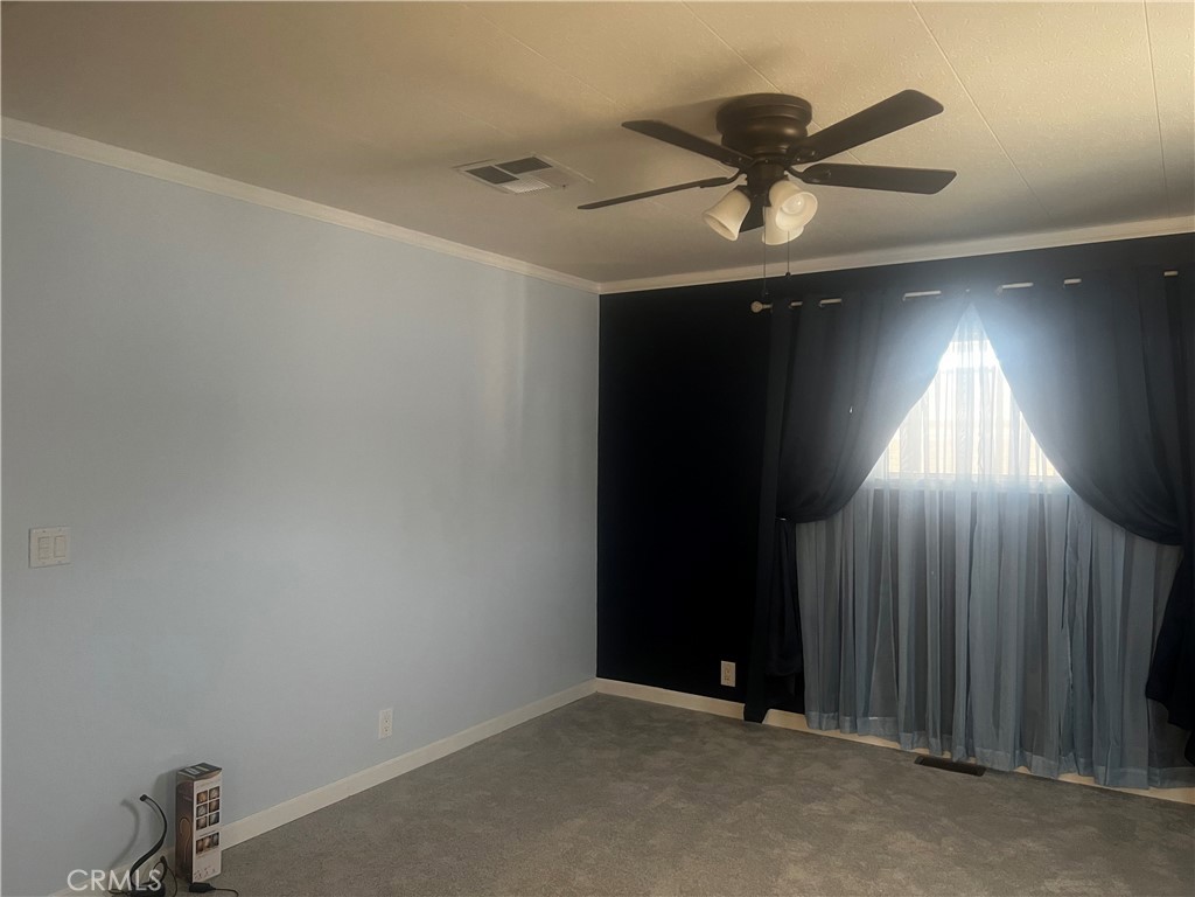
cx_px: 598
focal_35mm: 26
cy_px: 448
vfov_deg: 53.1
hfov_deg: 67.3
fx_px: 898
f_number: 1.5
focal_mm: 5.7
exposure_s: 1/60
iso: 320
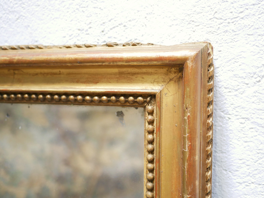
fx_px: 305
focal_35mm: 40
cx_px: 132
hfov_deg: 46.8
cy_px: 99
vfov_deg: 36.0
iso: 1000
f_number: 1.7
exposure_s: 1/60
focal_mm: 20
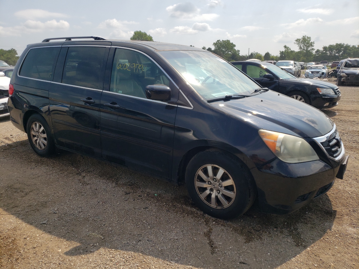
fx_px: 270
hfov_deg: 67.3
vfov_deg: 53.1
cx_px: 180
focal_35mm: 26
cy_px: 134
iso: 50
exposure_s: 1/5000
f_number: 1.5
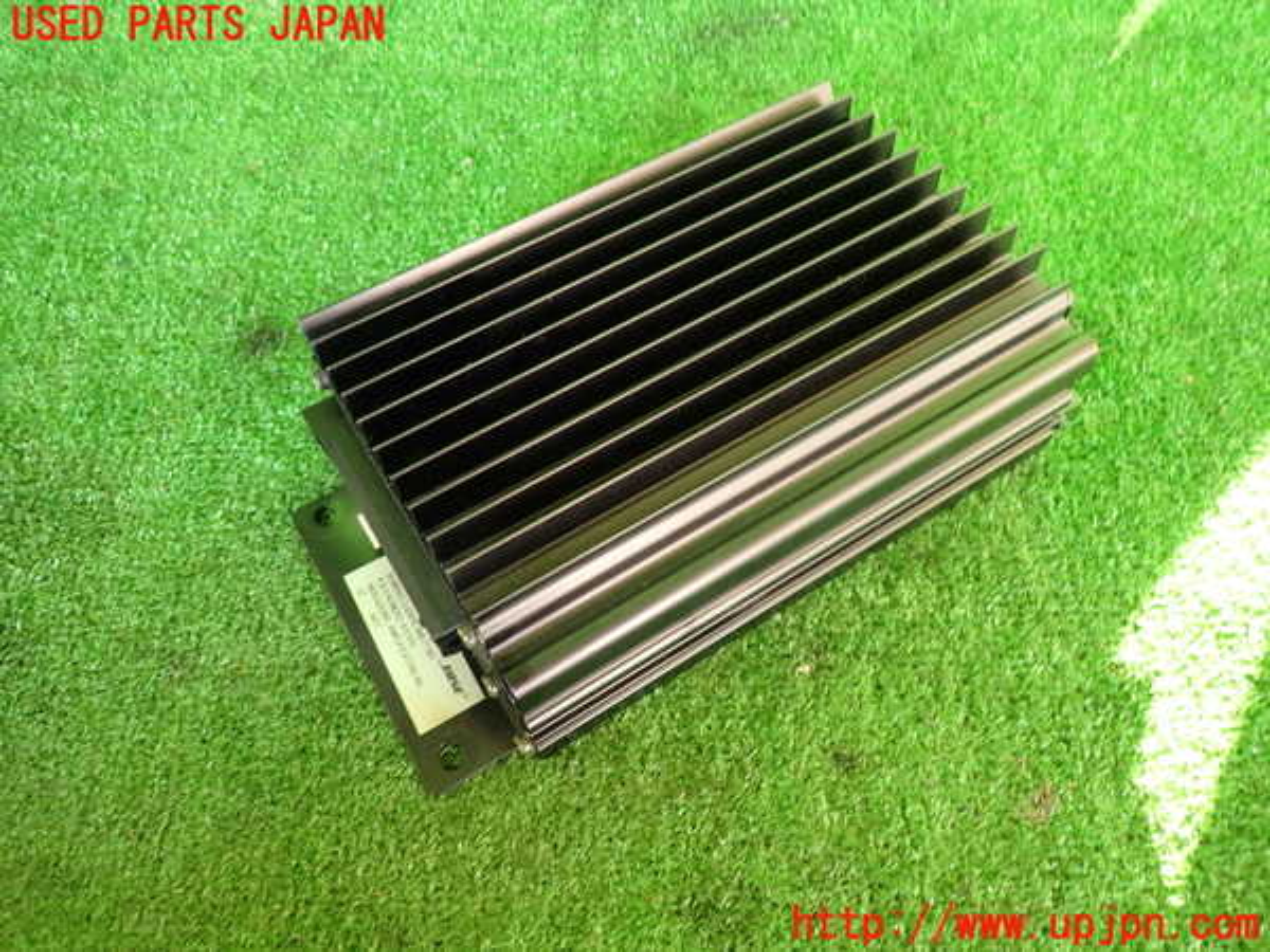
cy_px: 476
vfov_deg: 54.9
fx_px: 917
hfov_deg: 69.4
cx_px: 635
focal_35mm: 25
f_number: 2
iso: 160
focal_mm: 4.5
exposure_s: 1/60
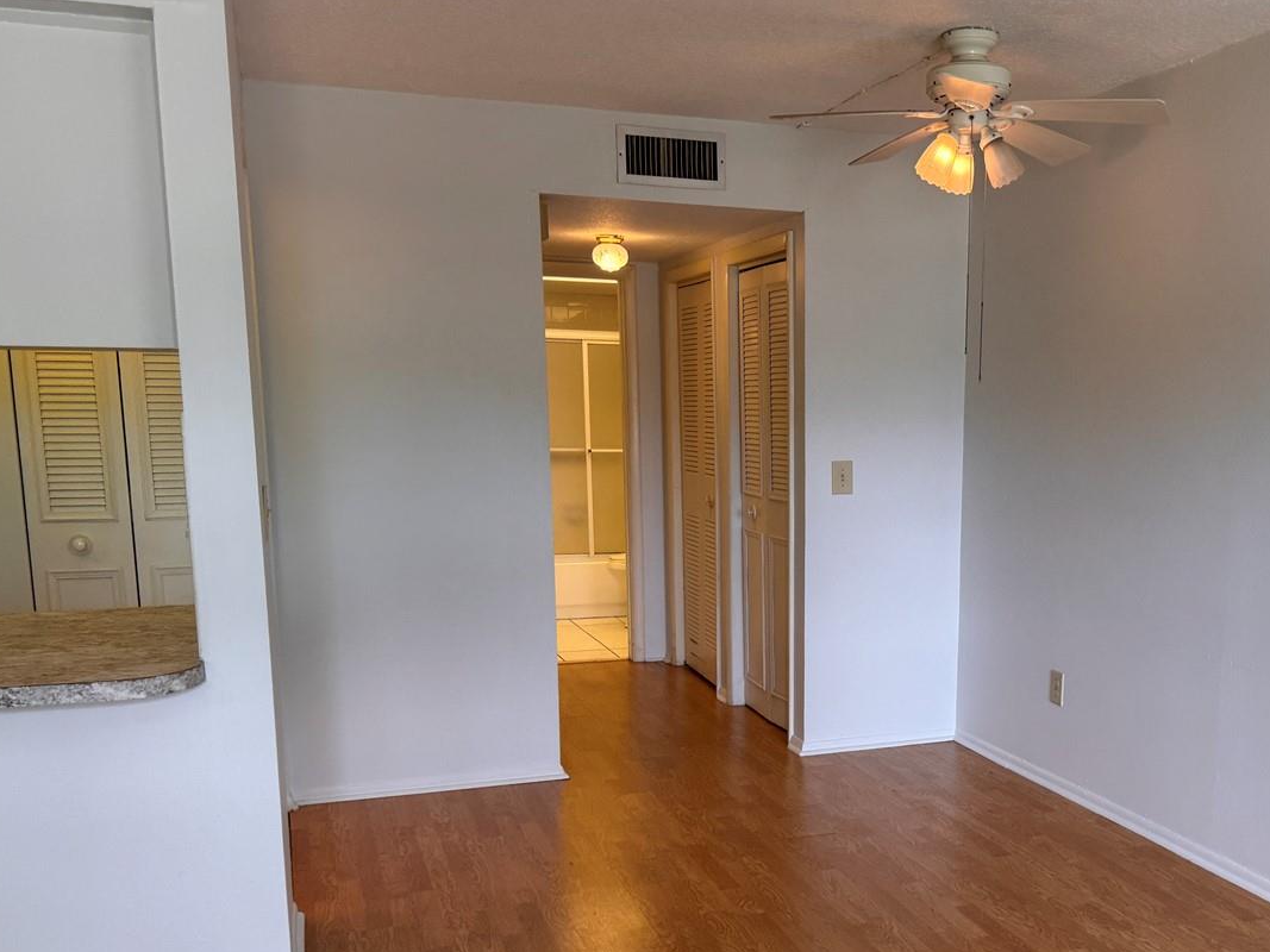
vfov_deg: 39.1
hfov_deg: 50.5
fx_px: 1321
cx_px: 840
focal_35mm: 36
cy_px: 652
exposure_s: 1/120
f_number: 1.78
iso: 64
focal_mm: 6.76
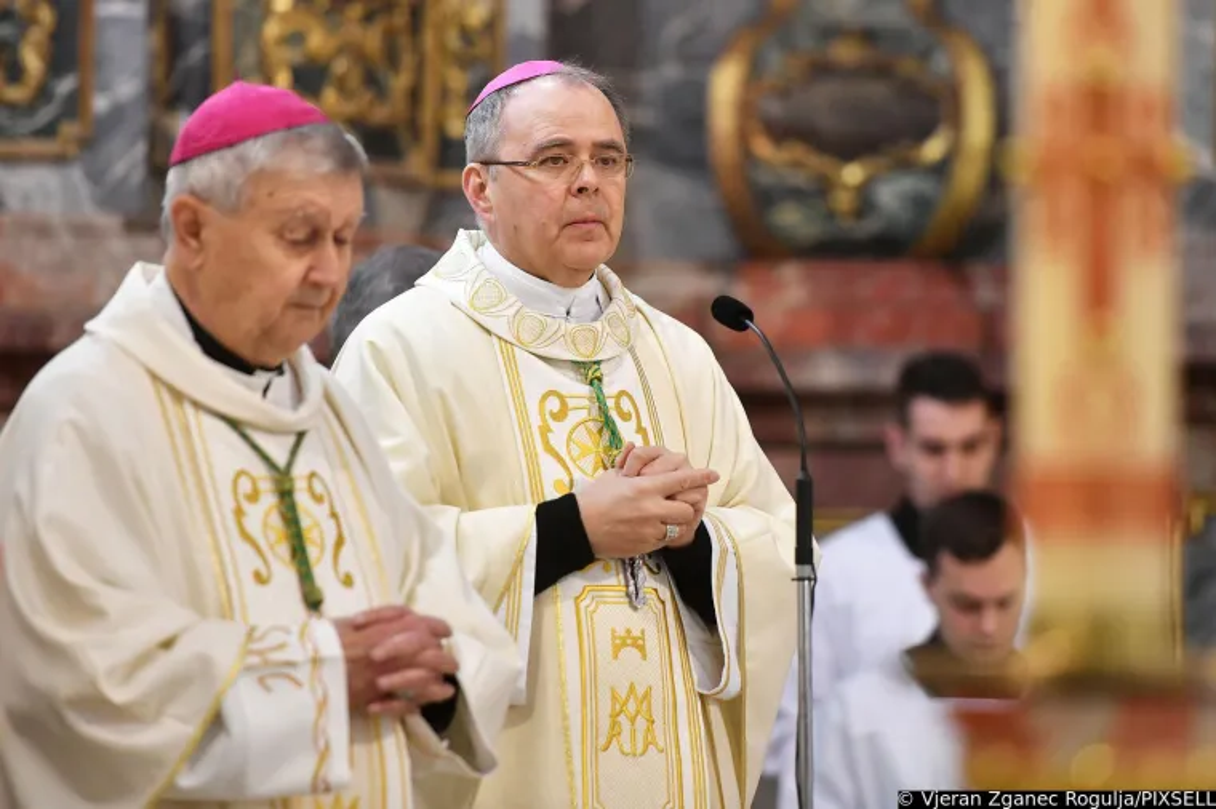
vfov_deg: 6.9
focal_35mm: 200
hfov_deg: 10.3
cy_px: 404
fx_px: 6752
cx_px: 608
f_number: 4
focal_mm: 200
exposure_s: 1/250
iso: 1600
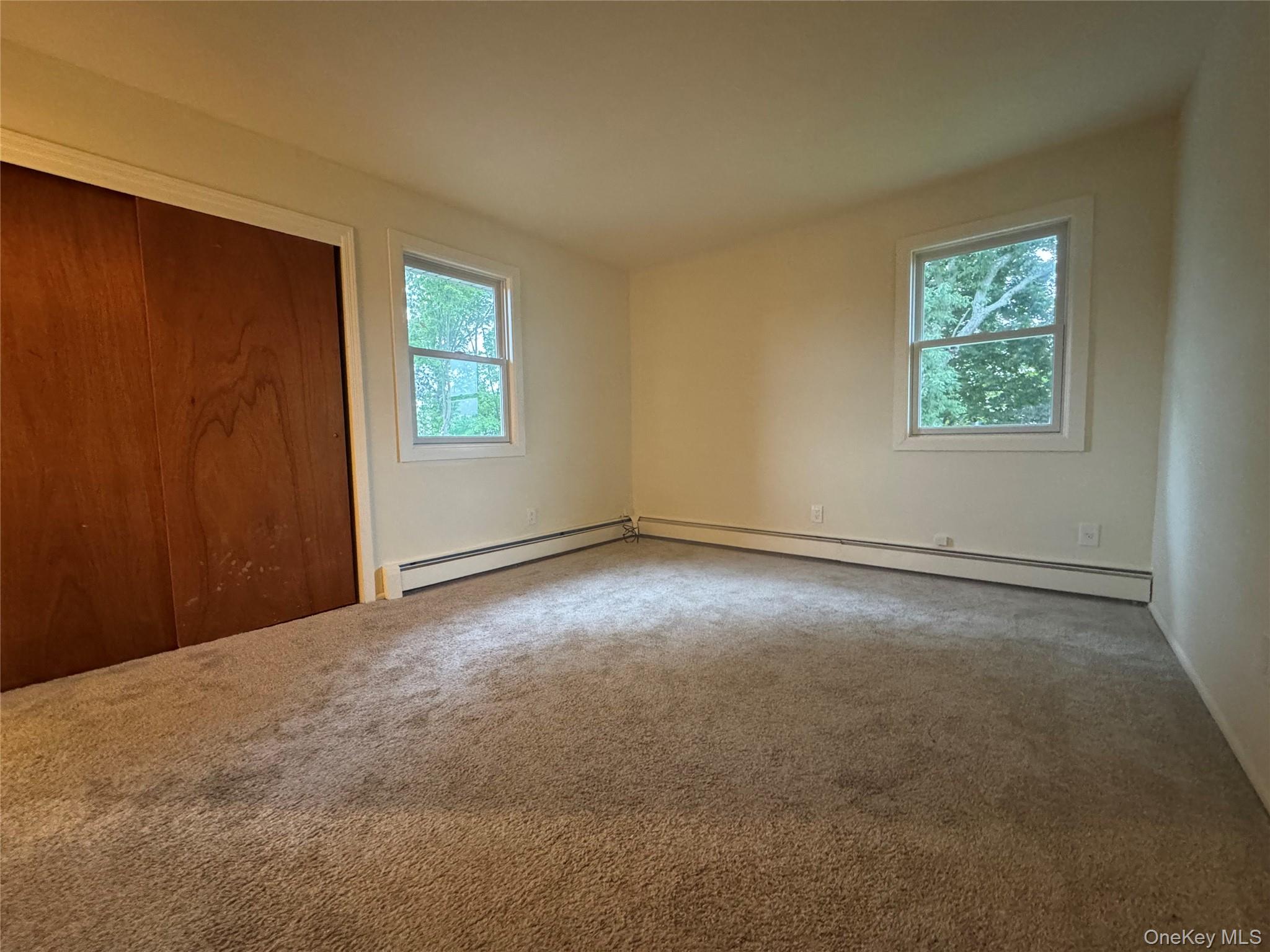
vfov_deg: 85.7
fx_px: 514
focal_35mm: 14
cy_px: 476
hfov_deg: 102.1
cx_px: 635
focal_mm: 2.22
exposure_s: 1/60
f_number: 2.2
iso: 1000
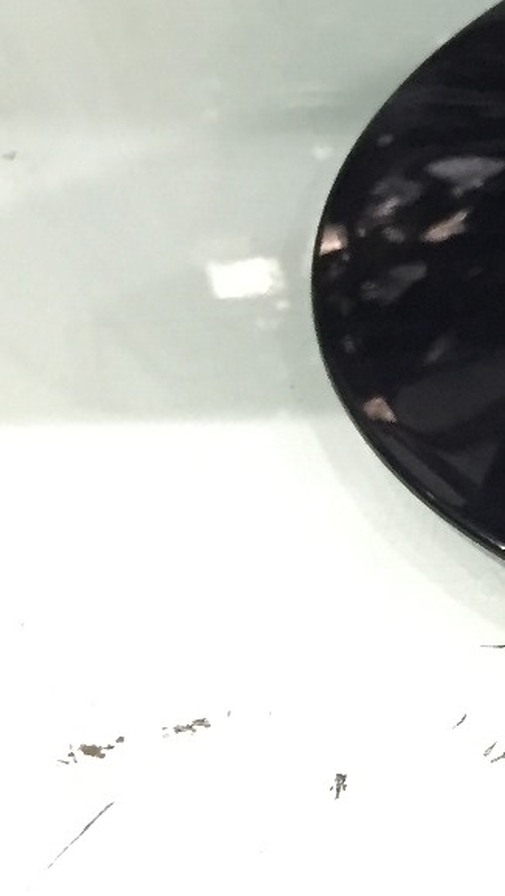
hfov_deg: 11.7
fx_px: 2117
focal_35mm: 89
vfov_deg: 23.0
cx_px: 1115
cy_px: 6
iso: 250
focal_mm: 4.15
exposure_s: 1/33
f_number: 2.2
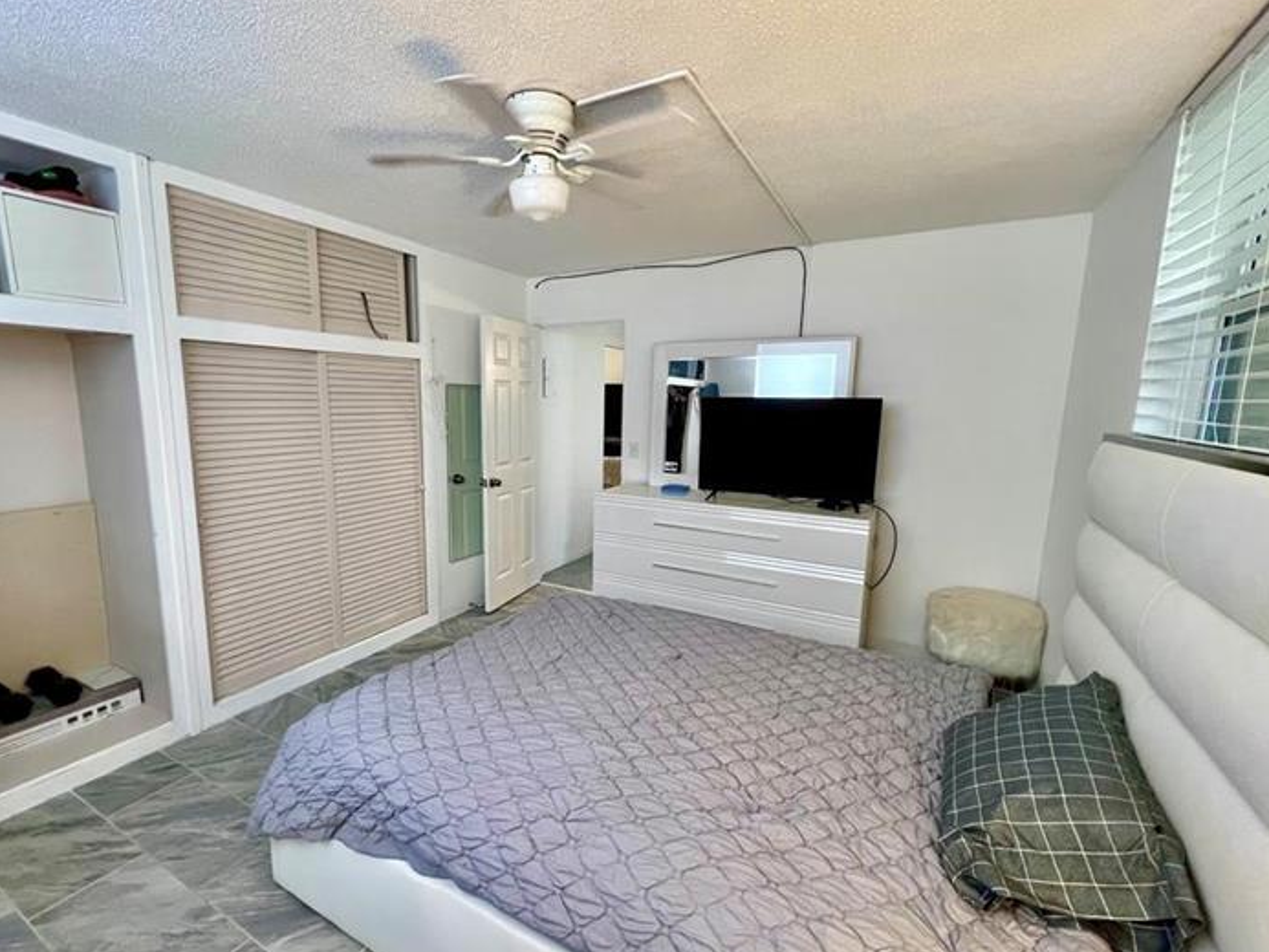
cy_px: 491
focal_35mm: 15
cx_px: 580
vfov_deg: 81.7
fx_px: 550
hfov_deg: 97.9
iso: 250
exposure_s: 1/60
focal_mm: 1.57
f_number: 1.8
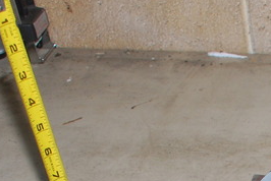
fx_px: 957
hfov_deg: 15.2
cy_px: 313
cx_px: 379
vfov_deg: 10.3
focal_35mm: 127
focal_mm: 22
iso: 200
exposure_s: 1/60
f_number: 5
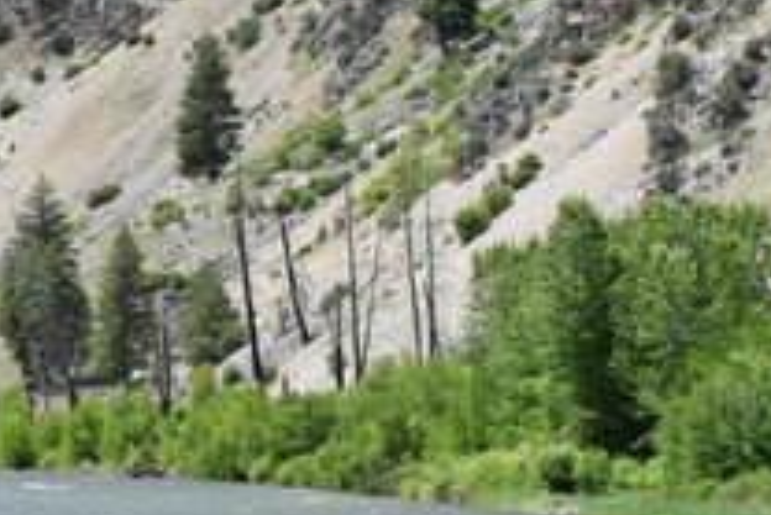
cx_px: -133
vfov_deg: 7.0
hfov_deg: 10.3
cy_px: 169
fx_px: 4200
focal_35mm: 196
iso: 200
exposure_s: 1/400
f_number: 10
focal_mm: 34
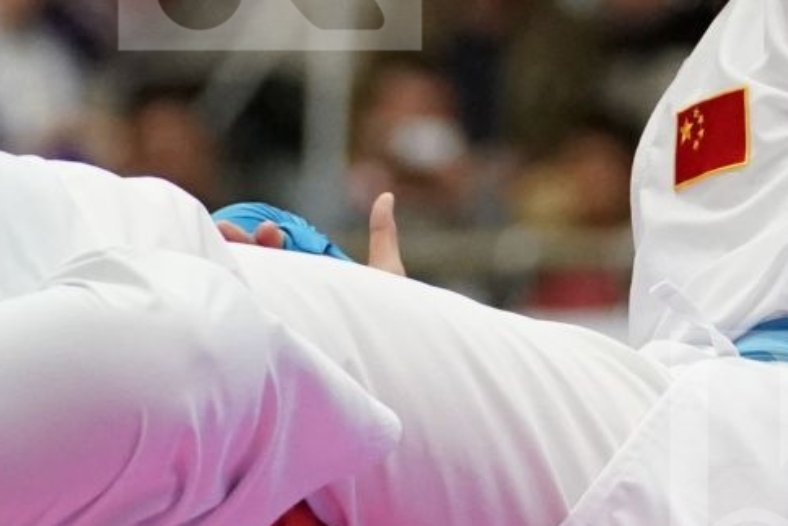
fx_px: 16114
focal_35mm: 736
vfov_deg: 1.9
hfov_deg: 2.8
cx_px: 270
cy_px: 479
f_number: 2.8
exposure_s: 1/1000
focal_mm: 132
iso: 4000
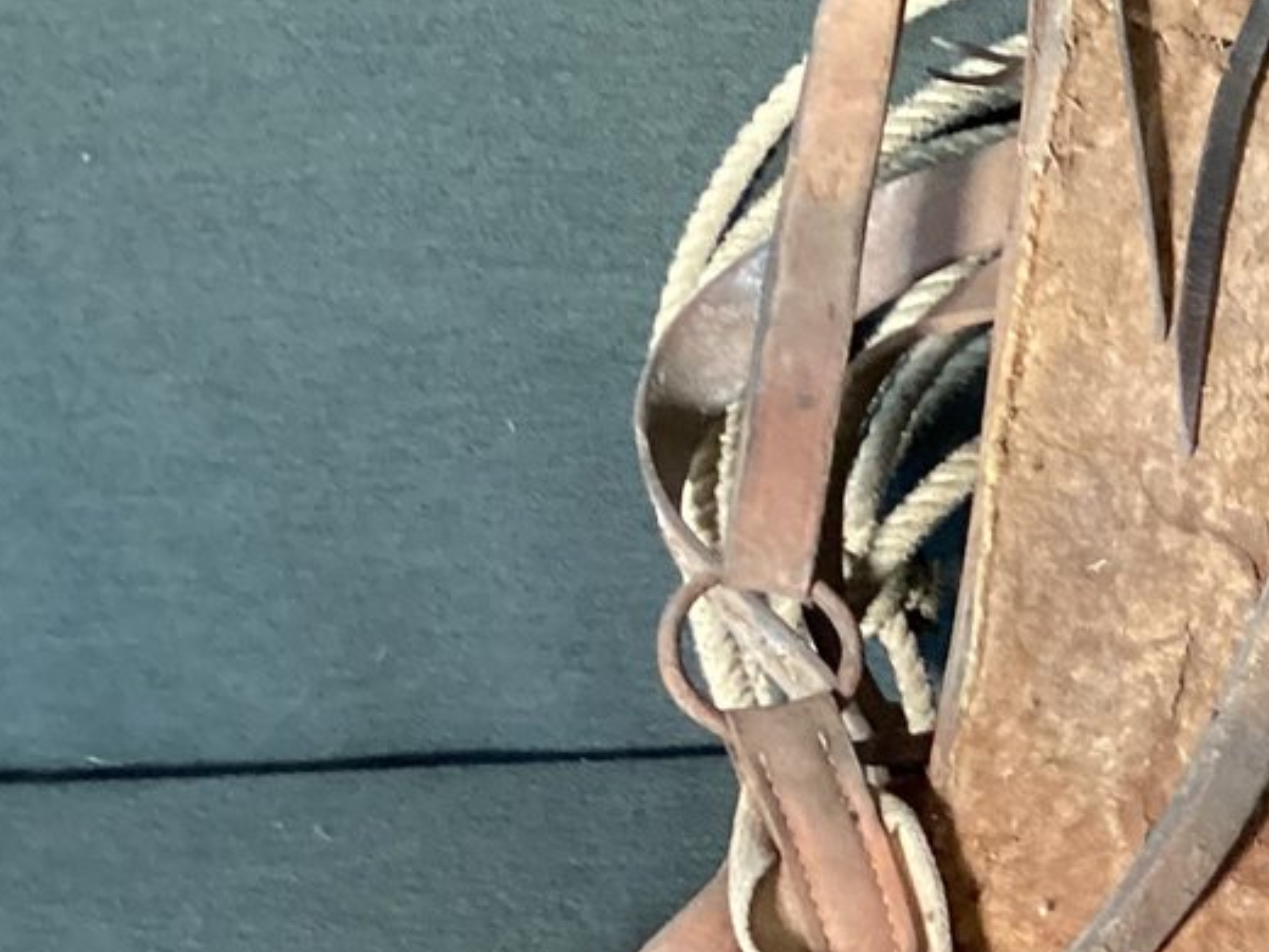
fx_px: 3300
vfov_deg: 16.4
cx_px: 1650
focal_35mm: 90
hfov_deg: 20.0
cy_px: 695
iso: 320
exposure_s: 1/40
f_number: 2.4
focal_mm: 3.3
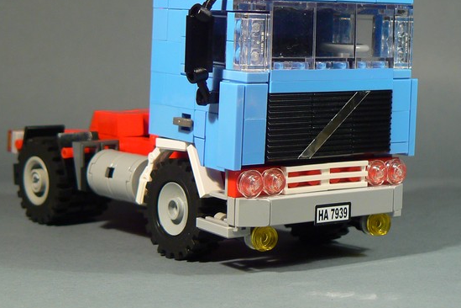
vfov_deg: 14.5
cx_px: 239
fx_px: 1204
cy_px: 61
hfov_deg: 21.7
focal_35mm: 94
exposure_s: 1/10
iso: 80
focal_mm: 10.4
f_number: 3.2
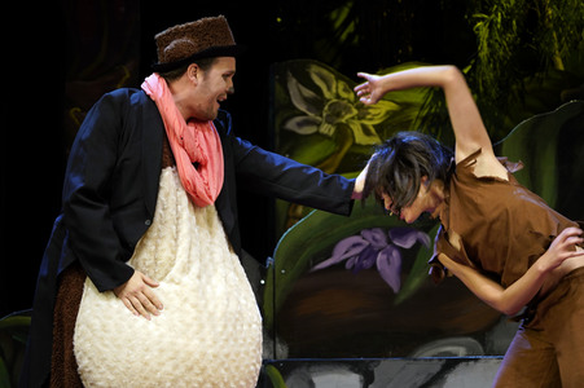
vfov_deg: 6.9
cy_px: 194
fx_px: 3242
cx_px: 292
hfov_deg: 10.3
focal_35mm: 200
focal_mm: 200
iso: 1600
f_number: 5.6
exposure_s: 1/200
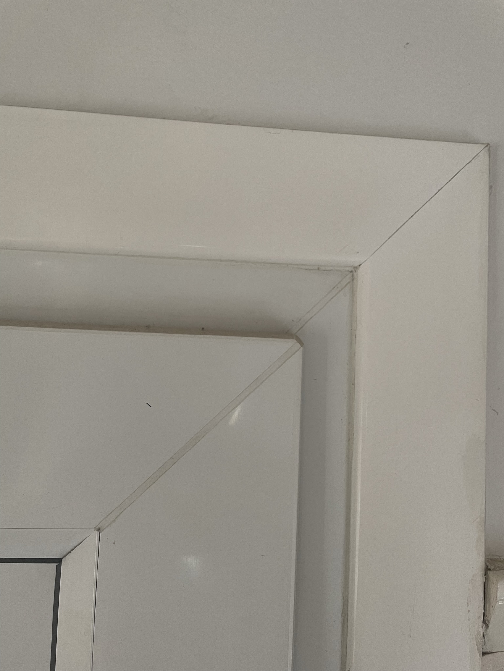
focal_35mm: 26
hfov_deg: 53.1
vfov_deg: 67.3
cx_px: 252
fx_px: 505
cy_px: 336
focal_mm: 4.2
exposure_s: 1/60
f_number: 1.6
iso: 160
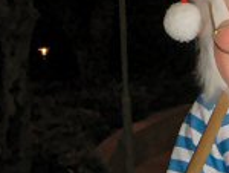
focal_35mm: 101
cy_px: 87
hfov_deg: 18.7
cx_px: 246
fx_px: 669
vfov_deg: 14.7
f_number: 3.1
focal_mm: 6.3
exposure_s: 1/60
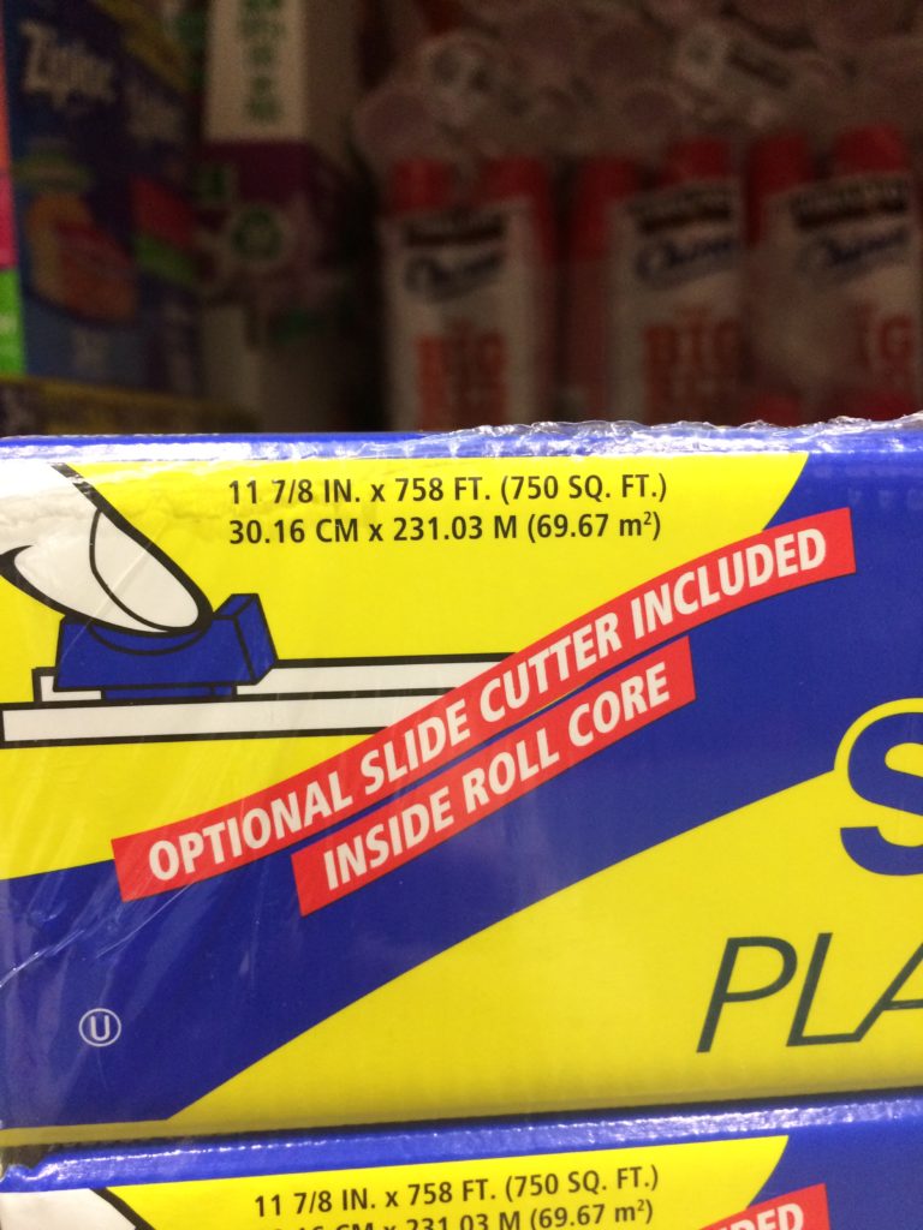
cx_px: 462
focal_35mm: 29
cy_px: 615
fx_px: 1031
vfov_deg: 61.7
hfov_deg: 48.2
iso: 200
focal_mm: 4.15
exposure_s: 1/30
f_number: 2.2
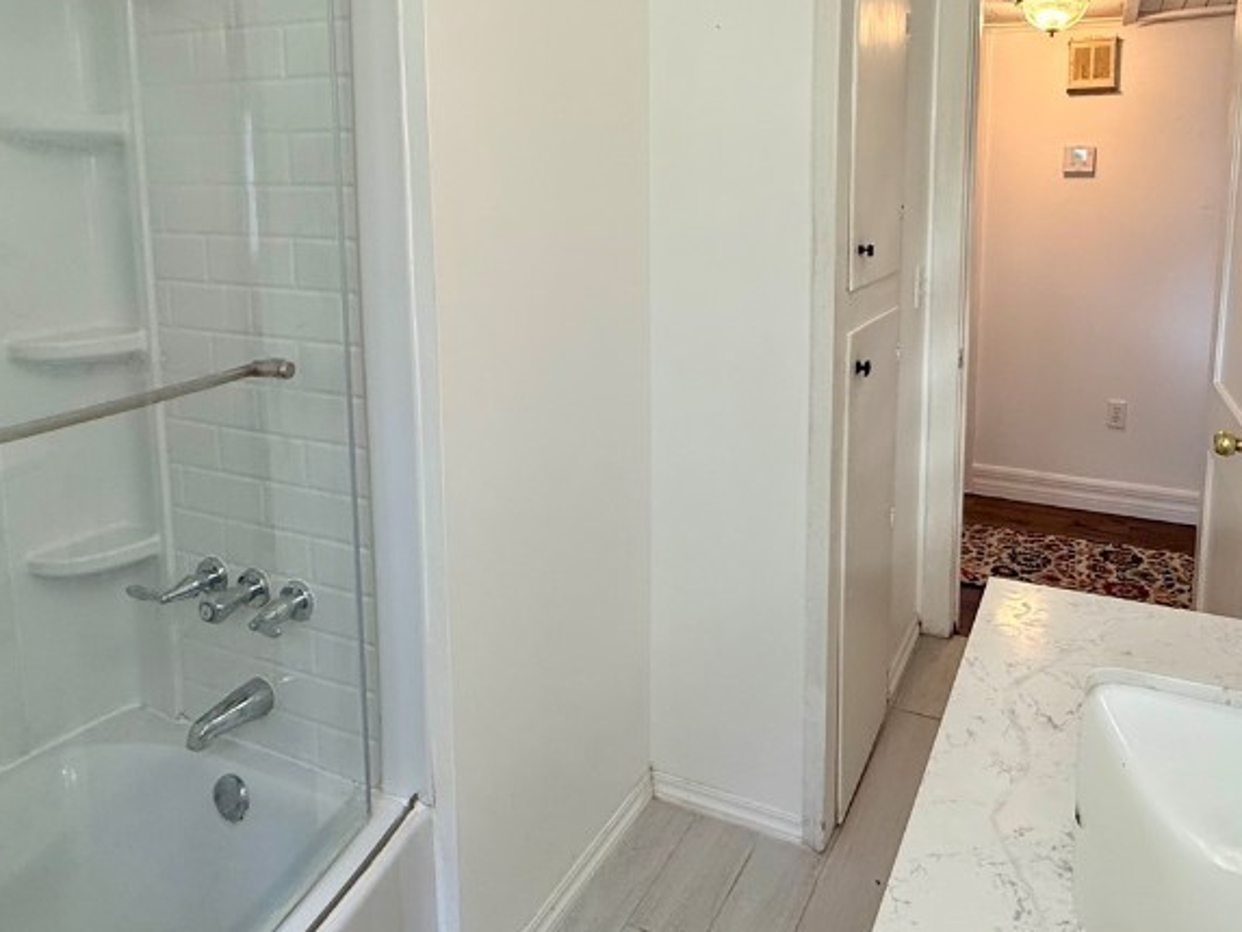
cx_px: 739
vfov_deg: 53.5
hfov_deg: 68.8
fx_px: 897
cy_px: 290
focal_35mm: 25
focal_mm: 2.22
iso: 200
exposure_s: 1/120
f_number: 2.2
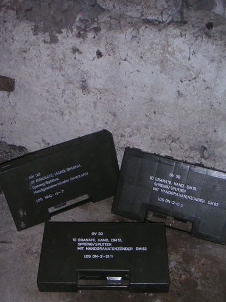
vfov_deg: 40.3
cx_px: 120
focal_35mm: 47
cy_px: 177
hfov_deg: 30.9
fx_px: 409
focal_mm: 6
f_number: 2.8
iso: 160
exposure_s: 1/45
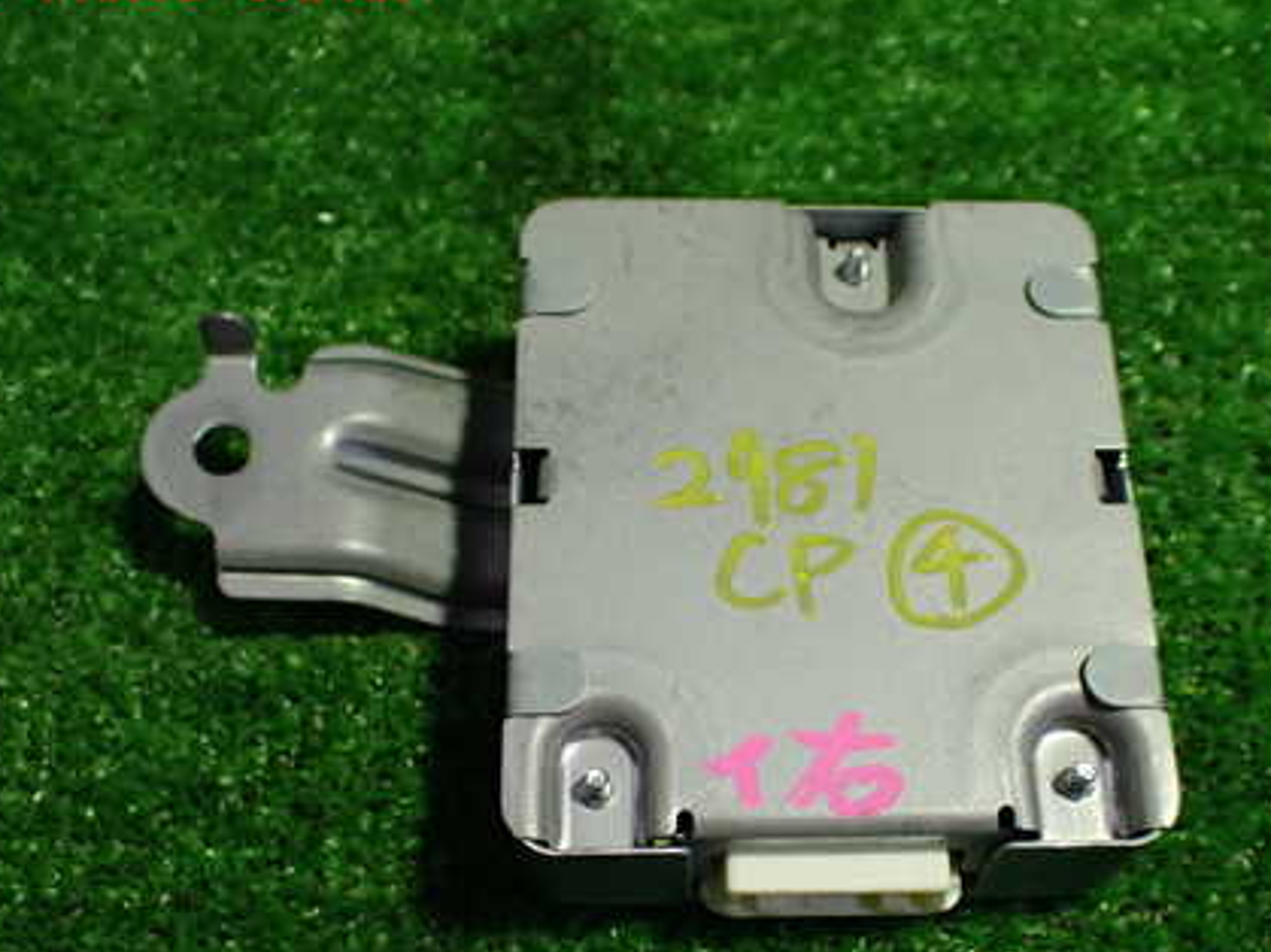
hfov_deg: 43.6
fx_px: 1578
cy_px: 625
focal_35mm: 43
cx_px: 767
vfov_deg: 33.3
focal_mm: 5.4
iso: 400
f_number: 2.3
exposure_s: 1/125
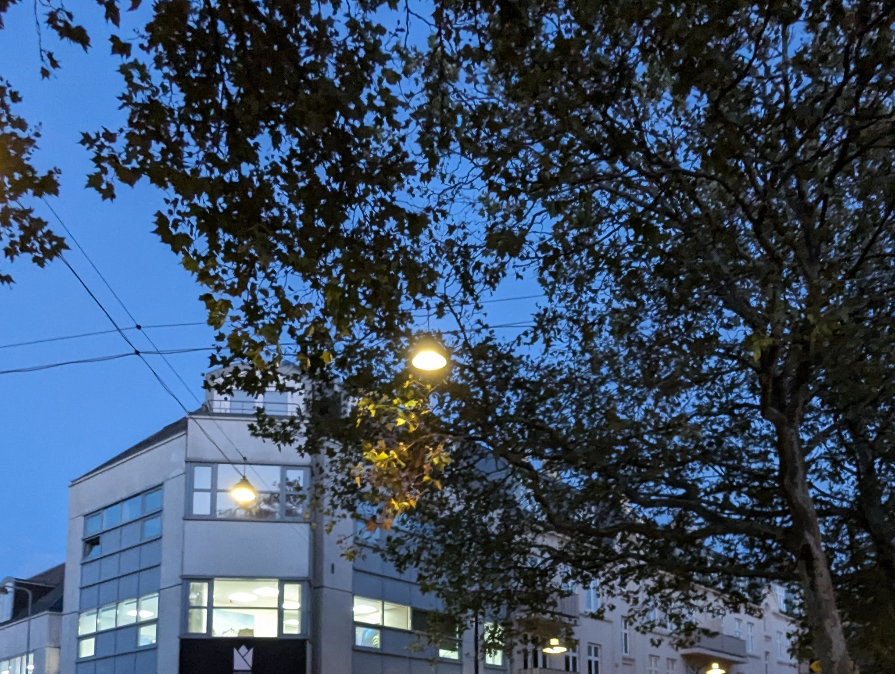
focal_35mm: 32
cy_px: 667
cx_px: 526
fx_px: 829
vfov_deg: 39.3
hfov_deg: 56.4
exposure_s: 1/33.3
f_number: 2.2
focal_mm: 2.35
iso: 362
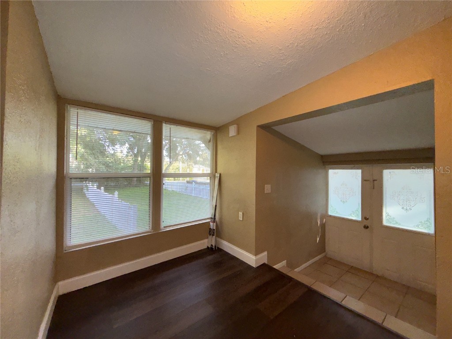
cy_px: 170
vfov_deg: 85.7
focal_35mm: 14
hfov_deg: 102.1
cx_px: 226
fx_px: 183
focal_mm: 2.22
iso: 320
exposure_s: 1/120
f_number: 2.2
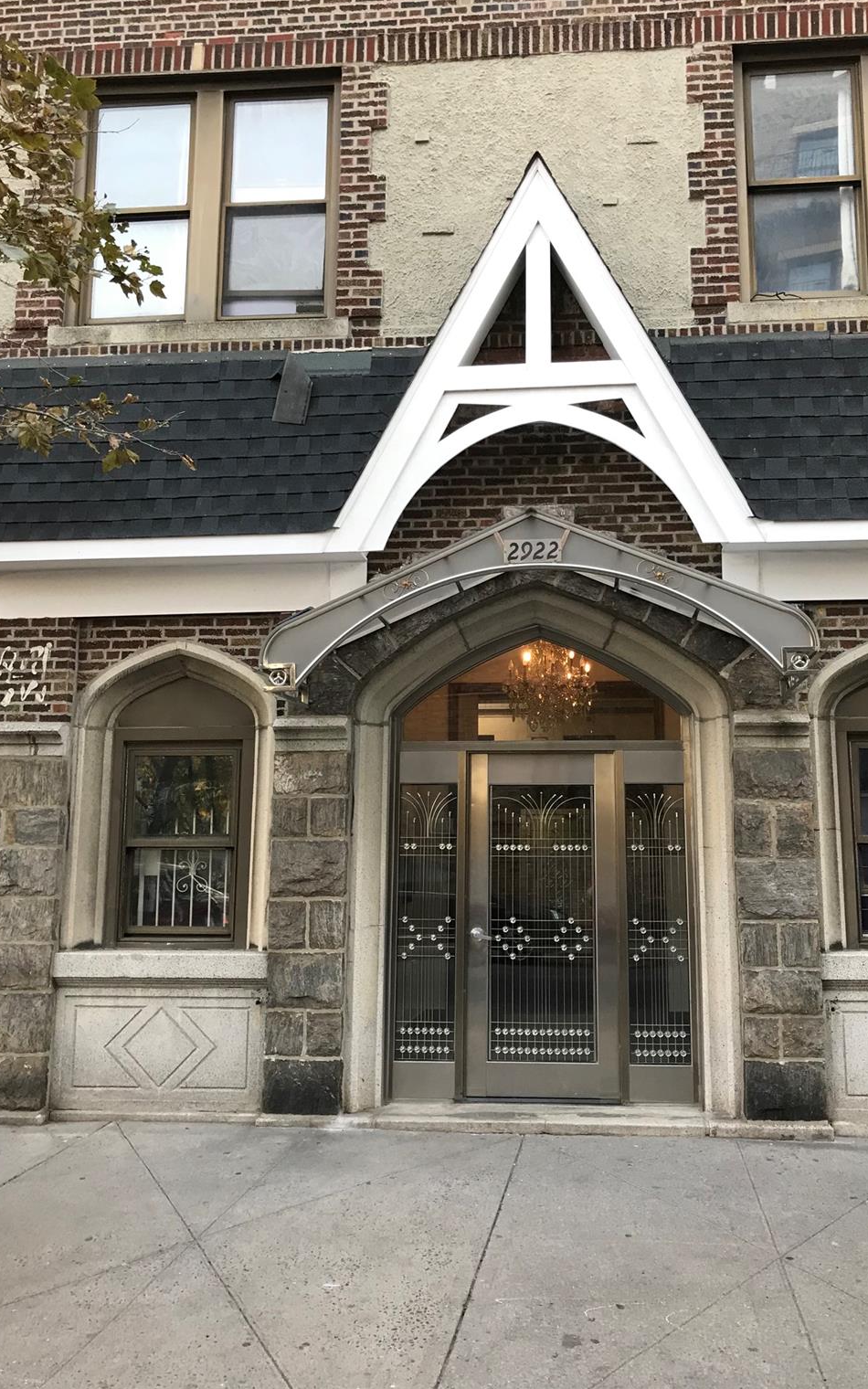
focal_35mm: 30
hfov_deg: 41.7
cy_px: 689
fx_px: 1135
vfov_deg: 62.9
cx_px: 501
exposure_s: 1/40
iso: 25
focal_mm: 3.99
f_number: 1.8
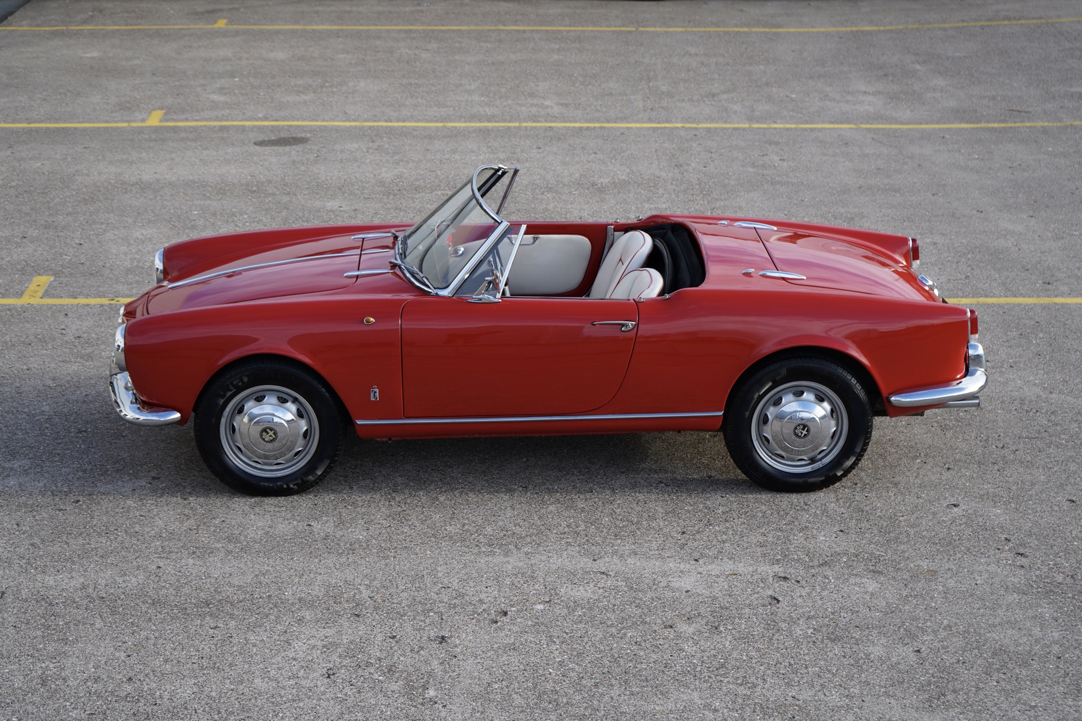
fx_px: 1683
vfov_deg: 24.2
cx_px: 541
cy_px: 360
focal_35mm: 56
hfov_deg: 35.6
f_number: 5.6
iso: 100
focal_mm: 56
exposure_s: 1/160
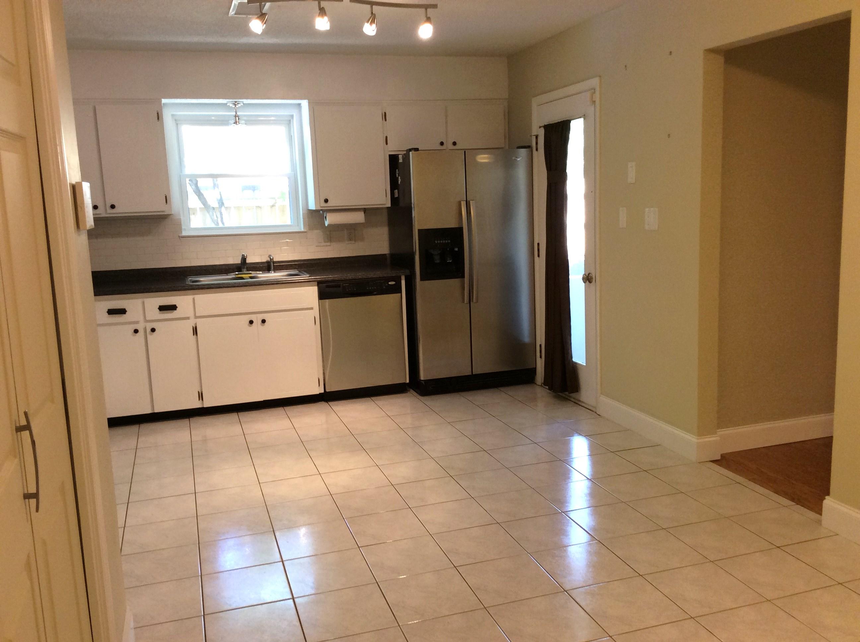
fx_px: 794
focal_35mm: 32
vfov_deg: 44.1
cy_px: 321
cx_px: 430
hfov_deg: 56.9
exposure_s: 1/24
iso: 64
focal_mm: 3.3
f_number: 2.4
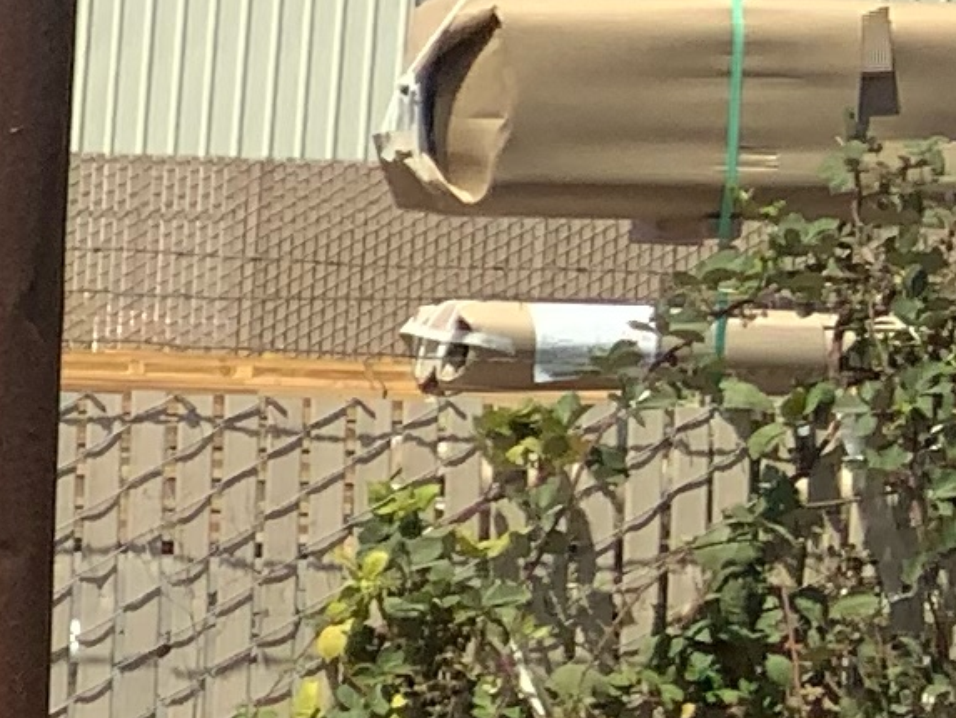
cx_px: -1854
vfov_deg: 7.2
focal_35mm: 204
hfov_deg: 8.3
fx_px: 5635
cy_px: 838
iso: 16
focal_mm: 3
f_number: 1.8
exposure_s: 1/1848
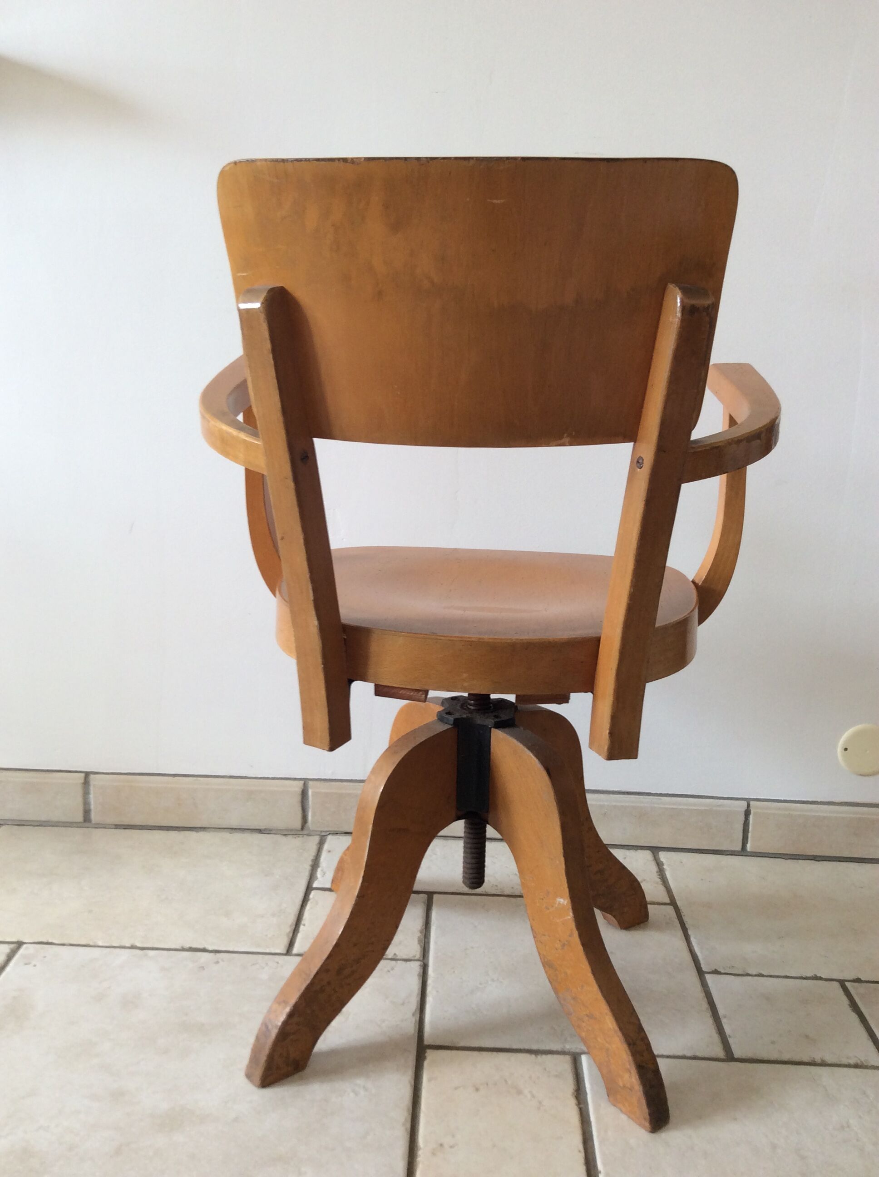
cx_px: 440
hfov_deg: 44.1
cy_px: 588
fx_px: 1086
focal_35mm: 32
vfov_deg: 56.9
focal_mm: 3.3
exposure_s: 1/25
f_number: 2.4
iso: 40
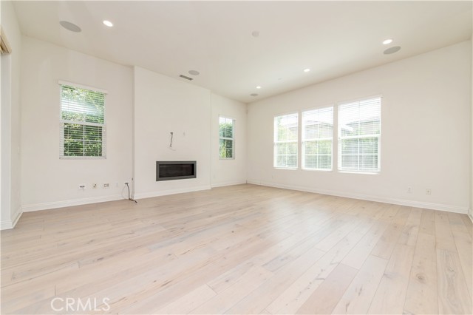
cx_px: 236
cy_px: 158
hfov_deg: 104.3
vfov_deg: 81.1
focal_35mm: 14
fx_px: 184
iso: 110
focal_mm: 14
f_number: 5.6
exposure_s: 1/125
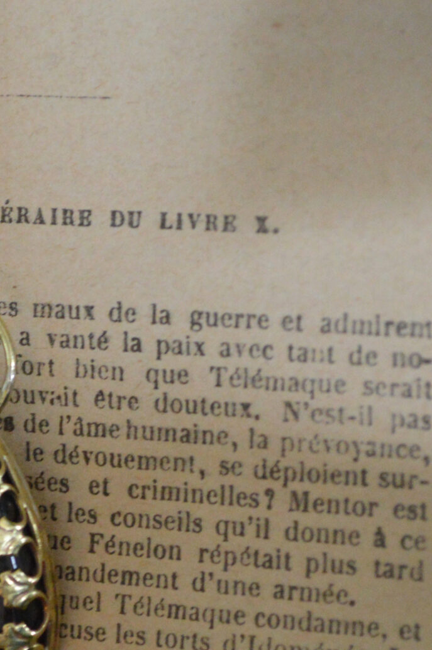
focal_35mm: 156
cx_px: -74
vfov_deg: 13.1
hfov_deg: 8.7
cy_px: 468
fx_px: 2814
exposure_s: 1/15
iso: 2000
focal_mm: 42
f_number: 5.3
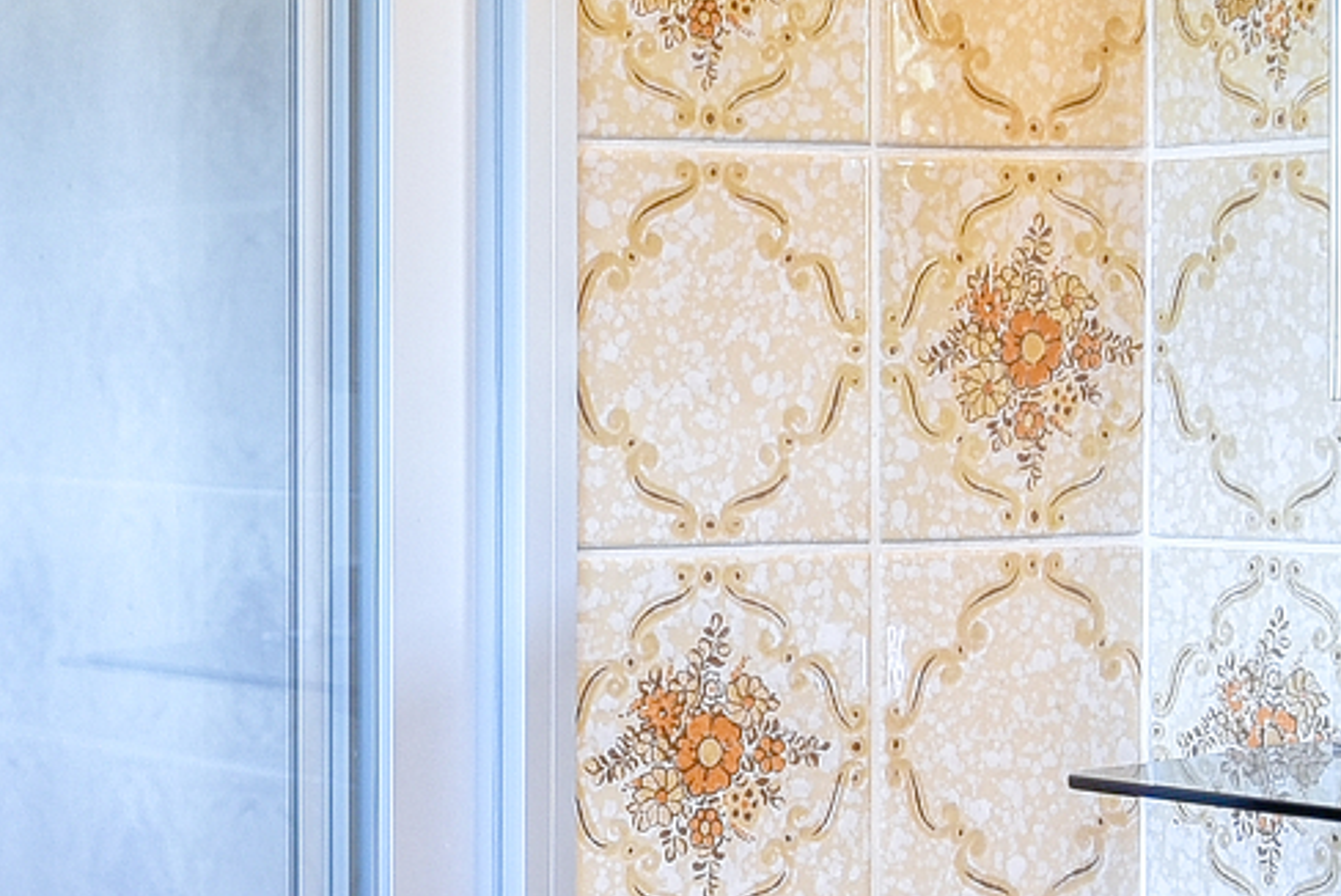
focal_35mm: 126
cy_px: 543
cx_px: 85
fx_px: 4696
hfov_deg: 16.0
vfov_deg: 10.9
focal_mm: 24
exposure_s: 1/125
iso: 250
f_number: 5.6
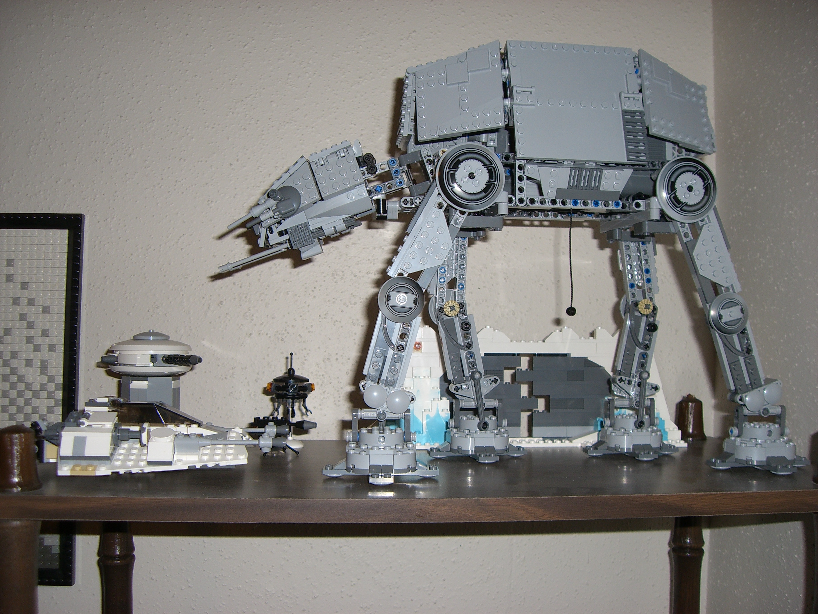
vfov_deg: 37.7
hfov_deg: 49.0
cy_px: 307
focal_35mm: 38
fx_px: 898
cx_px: 409
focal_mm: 6.2
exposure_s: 1/60
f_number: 2.7
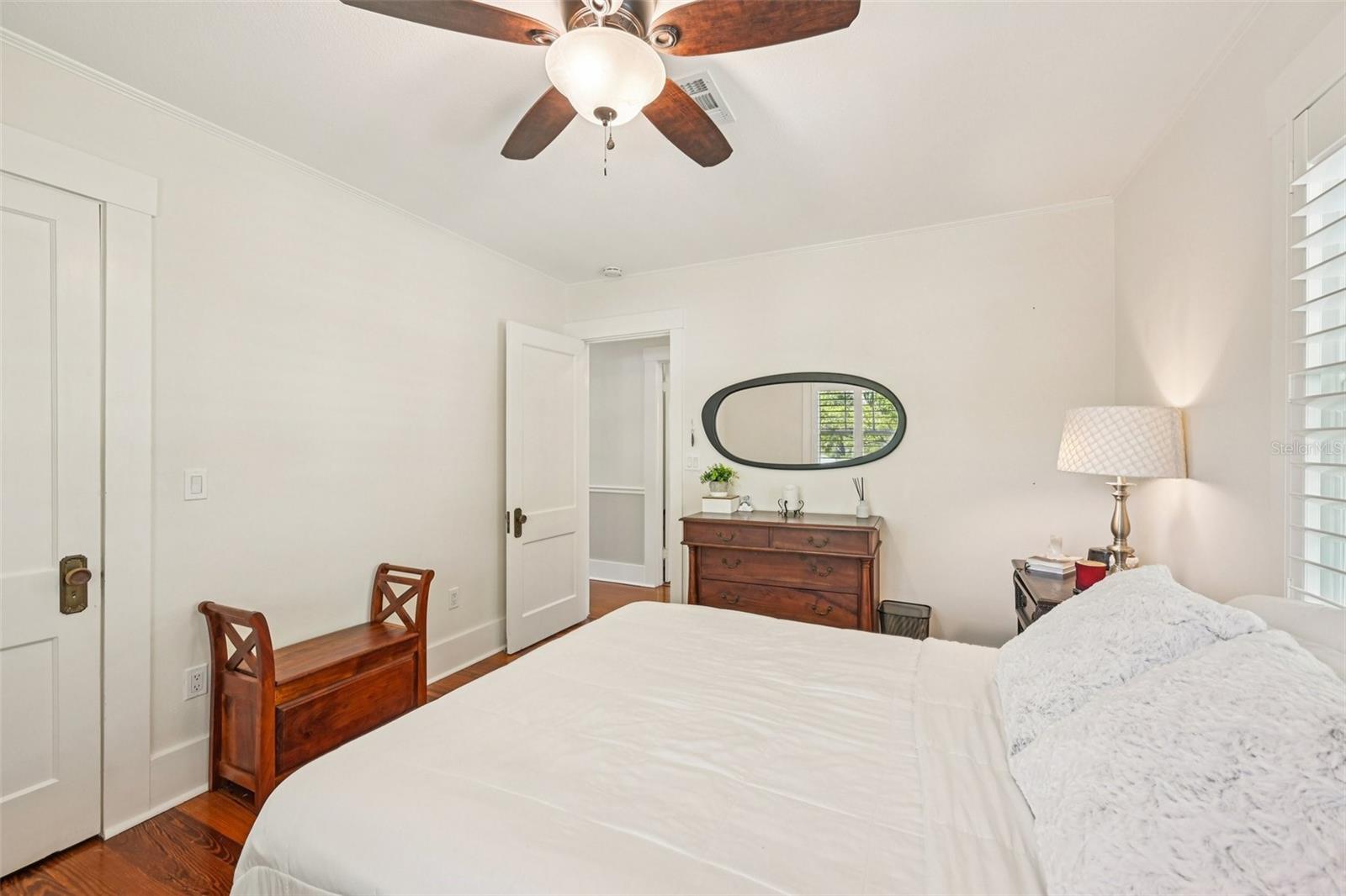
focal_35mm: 14
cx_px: 673
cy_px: 448
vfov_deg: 81.2
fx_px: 523
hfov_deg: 104.3
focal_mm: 14
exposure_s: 1/15
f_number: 8
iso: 400
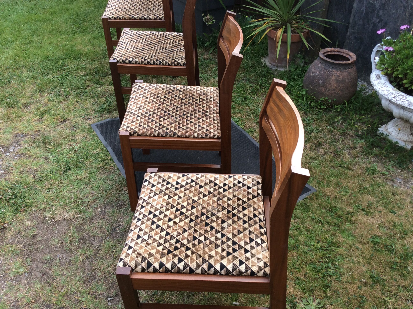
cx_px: 206
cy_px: 154
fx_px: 381
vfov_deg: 44.1
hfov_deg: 56.9
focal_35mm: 32
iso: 32
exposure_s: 1/275
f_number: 2.4
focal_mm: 3.3
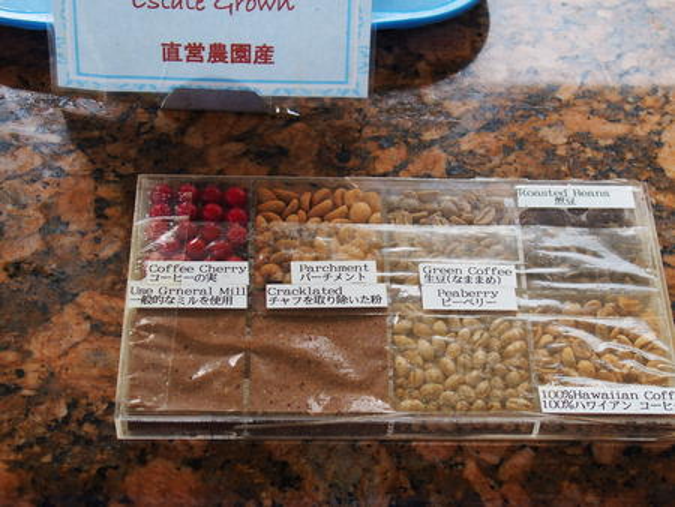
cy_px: 254
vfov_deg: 21.0
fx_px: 1366
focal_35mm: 70
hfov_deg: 27.8
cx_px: 338
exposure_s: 1/125
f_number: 2.8
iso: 200
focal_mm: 14.5
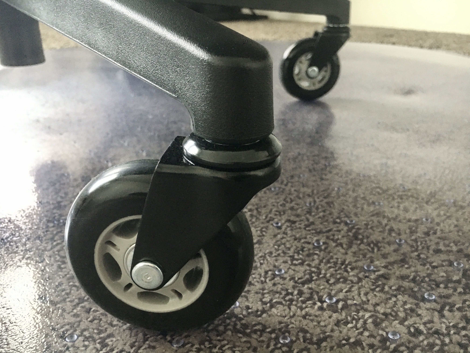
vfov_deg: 48.2
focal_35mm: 29
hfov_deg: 61.7
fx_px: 394
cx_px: 235
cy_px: 176
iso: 200
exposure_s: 1/20
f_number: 2.2
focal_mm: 4.15
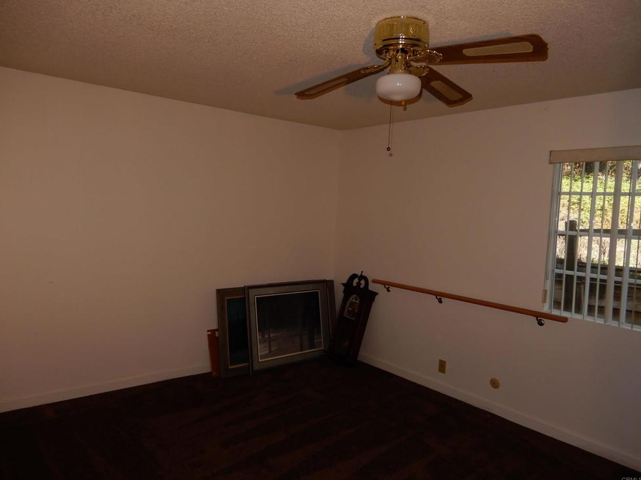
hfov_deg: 69.4
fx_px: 463
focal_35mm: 25
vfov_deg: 54.9
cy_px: 233
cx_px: 309
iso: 80
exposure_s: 1/80
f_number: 3.4
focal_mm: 4.3
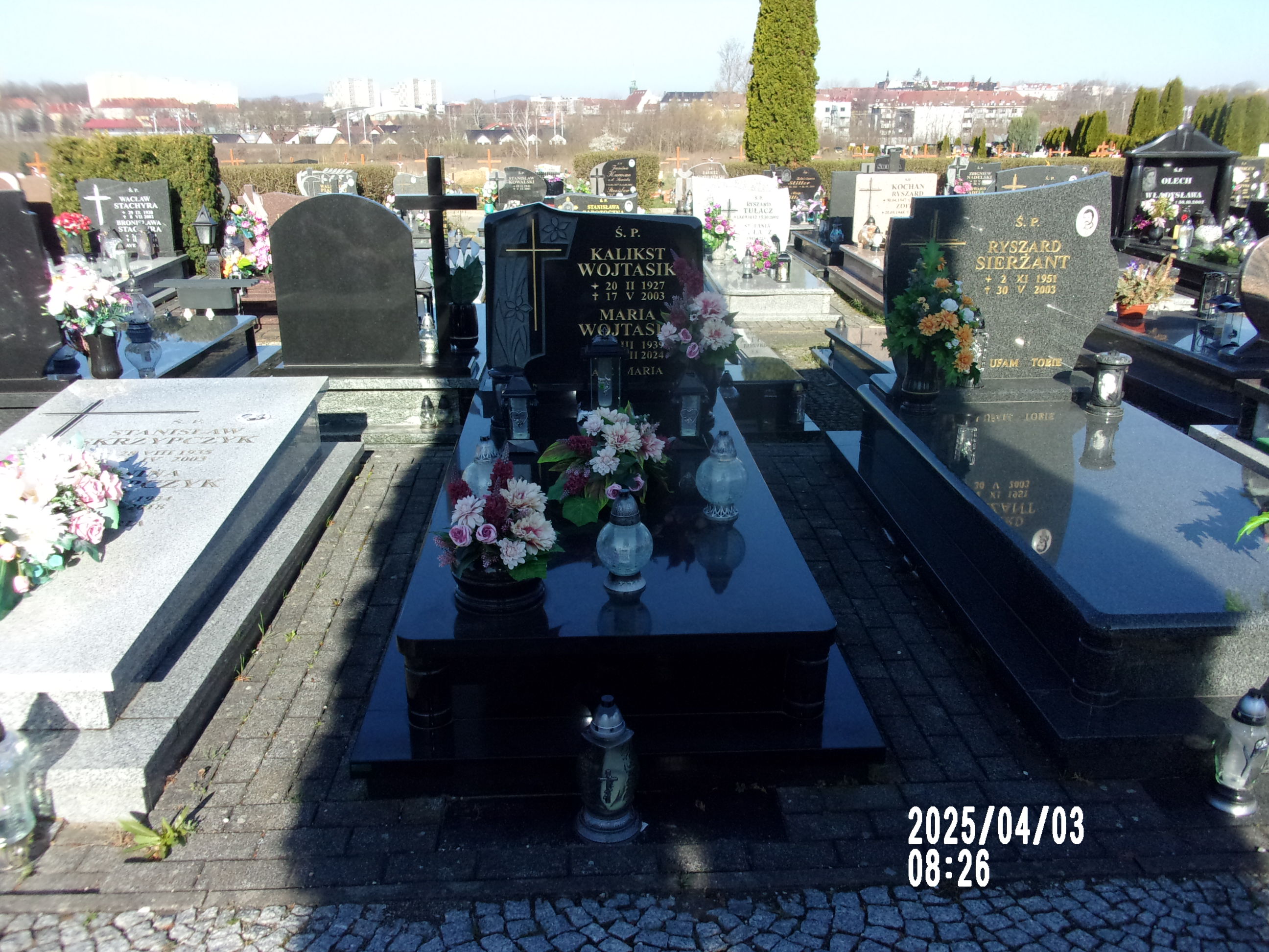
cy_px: 476
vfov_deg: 49.7
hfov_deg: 63.4
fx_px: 1026
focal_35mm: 28
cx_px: 634
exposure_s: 1/120
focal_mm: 5.1
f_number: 10.8
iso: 200
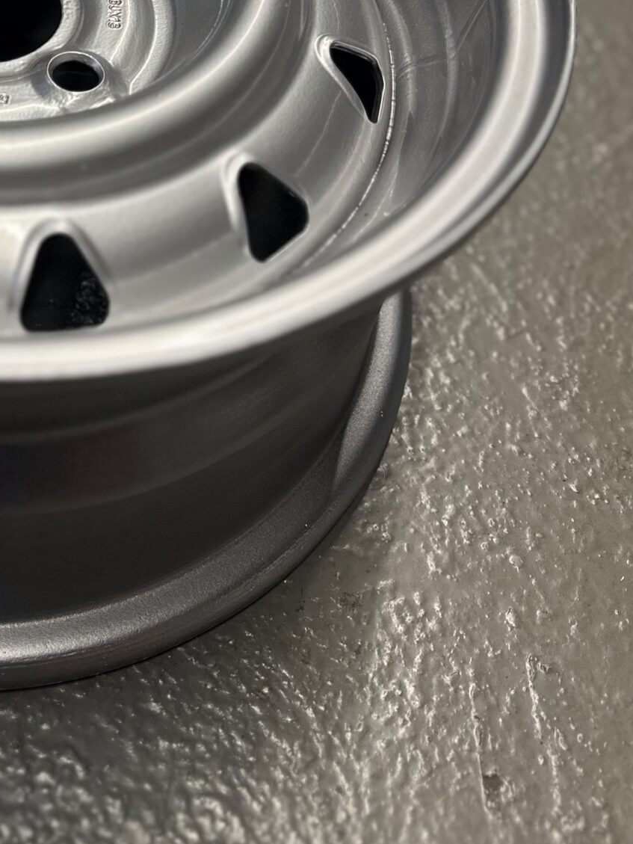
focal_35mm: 51
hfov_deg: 27.2
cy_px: 23
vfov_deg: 34.5
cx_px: 21
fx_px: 1243
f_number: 1.78
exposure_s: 1/100
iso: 160
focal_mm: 6.86
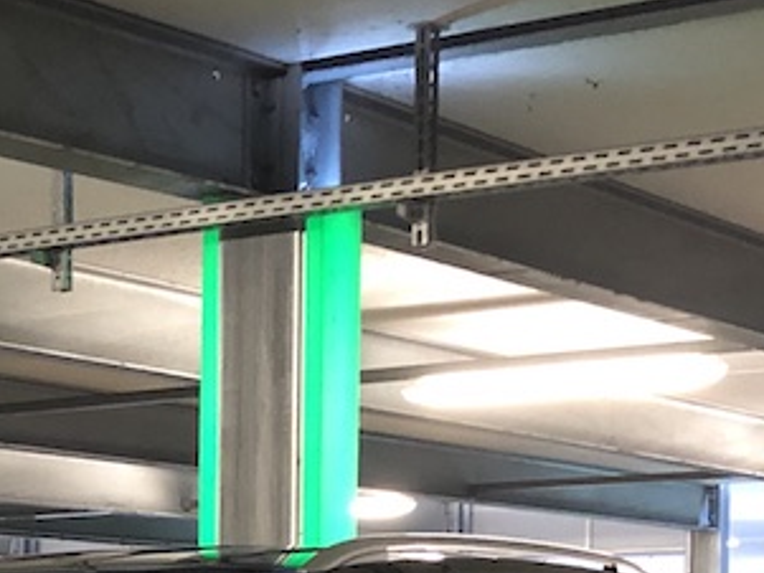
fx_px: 2627
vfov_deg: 11.9
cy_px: 857
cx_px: -208
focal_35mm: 119
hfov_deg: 15.8
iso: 80
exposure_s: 1/7
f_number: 1.8
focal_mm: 4
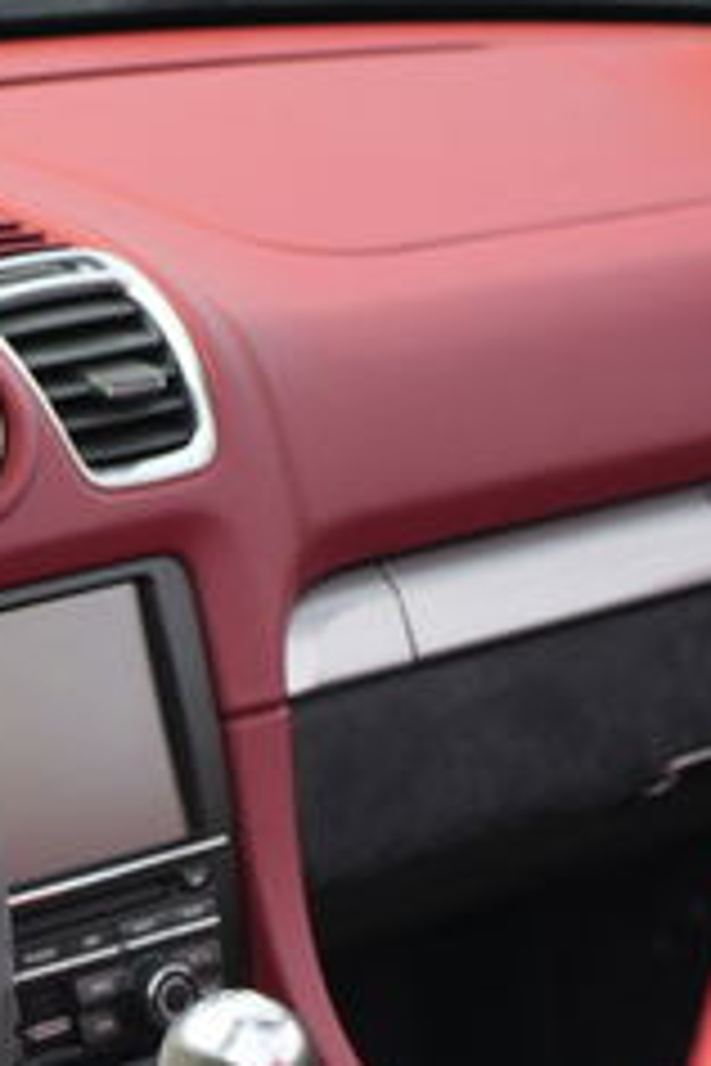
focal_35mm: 162
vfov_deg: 12.5
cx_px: -248
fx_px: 4799
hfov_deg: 8.3
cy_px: 1093
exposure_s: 1/80
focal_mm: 50
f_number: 4.5
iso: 125
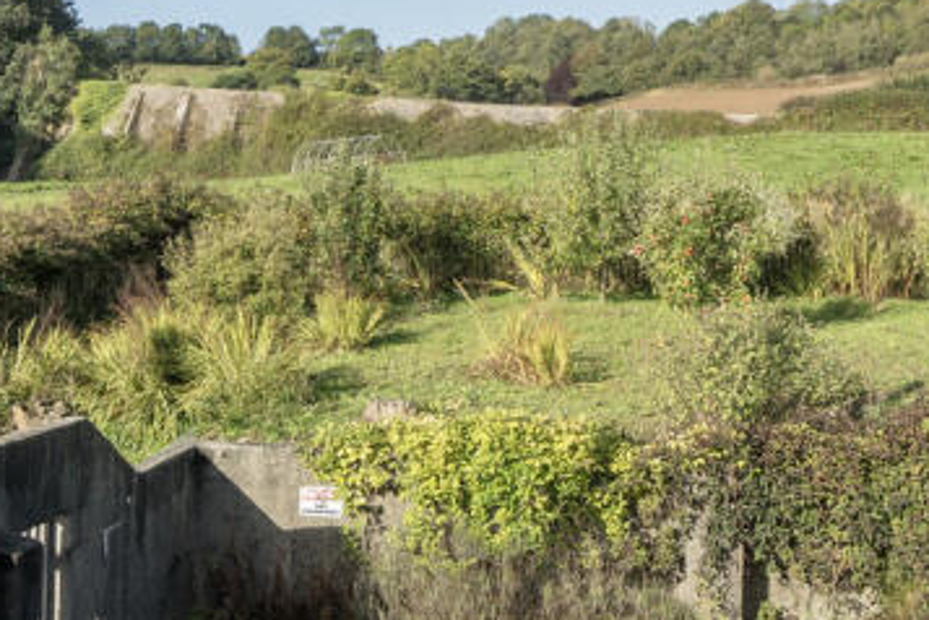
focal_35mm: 66
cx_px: 566
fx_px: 1703
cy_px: 74
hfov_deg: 30.4
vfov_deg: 20.2
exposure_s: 1/640
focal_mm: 24
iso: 400
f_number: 8
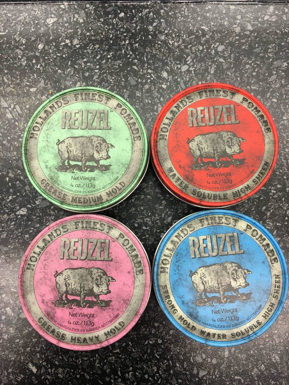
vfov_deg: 61.7
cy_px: 192
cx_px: 144
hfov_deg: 48.2
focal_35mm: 29
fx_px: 323
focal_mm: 4.15
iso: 32
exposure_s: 1/33
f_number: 2.2
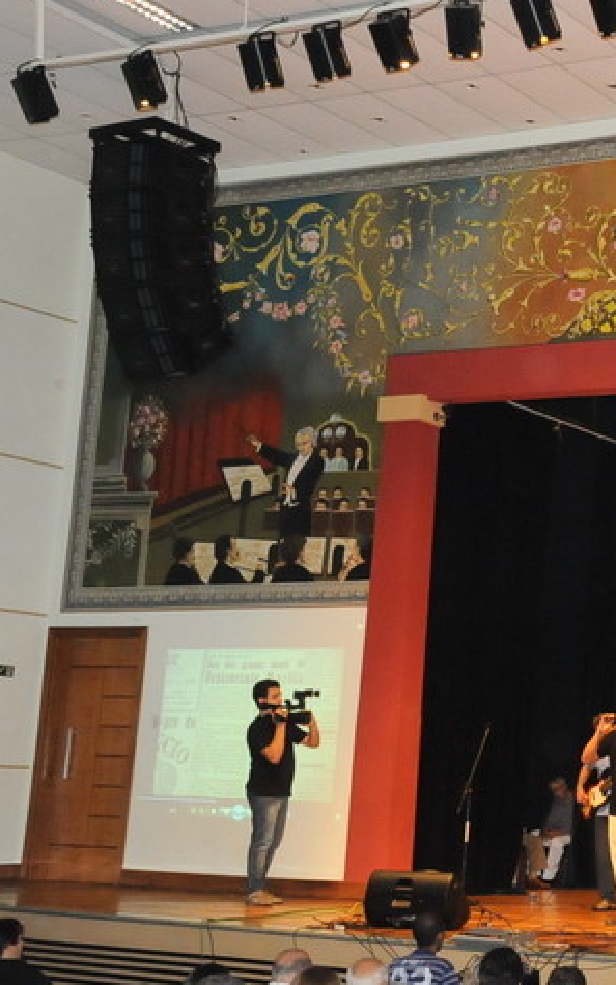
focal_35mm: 72
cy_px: 491
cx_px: 784
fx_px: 1933
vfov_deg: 28.6
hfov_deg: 17.1
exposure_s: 1/50
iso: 3200
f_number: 6.3
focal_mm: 28
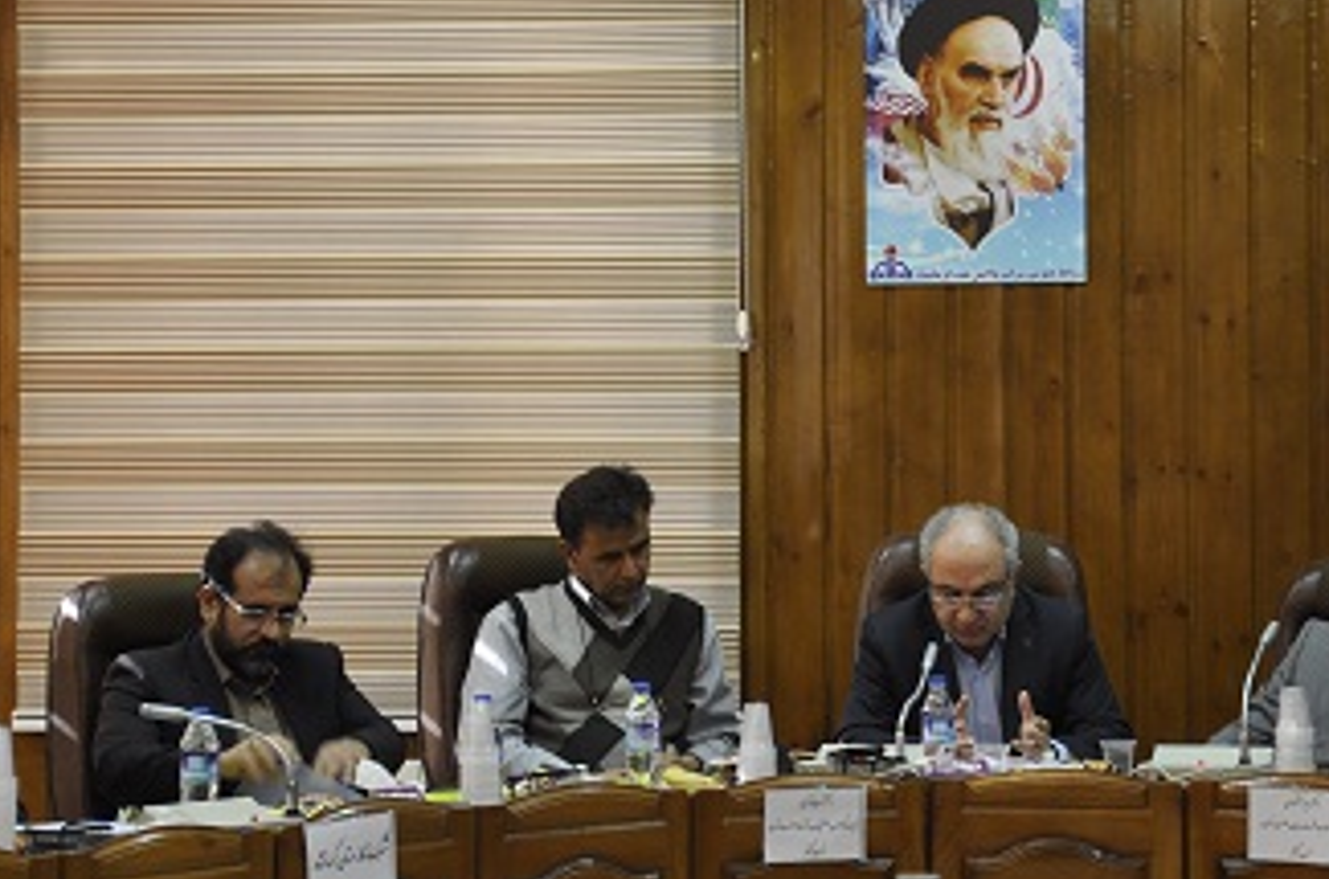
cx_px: 875
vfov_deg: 11.2
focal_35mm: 122
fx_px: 4493
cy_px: 321
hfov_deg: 16.8
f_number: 5
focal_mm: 52
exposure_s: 1/15
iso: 400
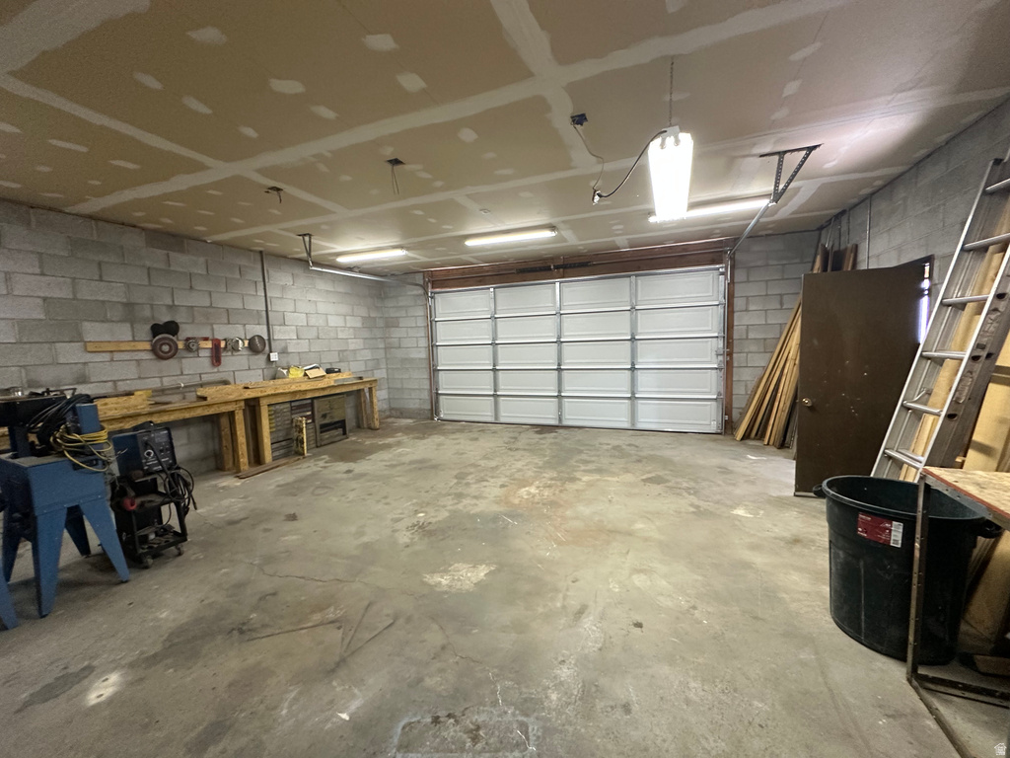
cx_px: 505
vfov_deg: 85.7
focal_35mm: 14
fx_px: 408
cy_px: 379
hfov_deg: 102.1
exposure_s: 1/60
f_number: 2.2
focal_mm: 2.22
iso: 320
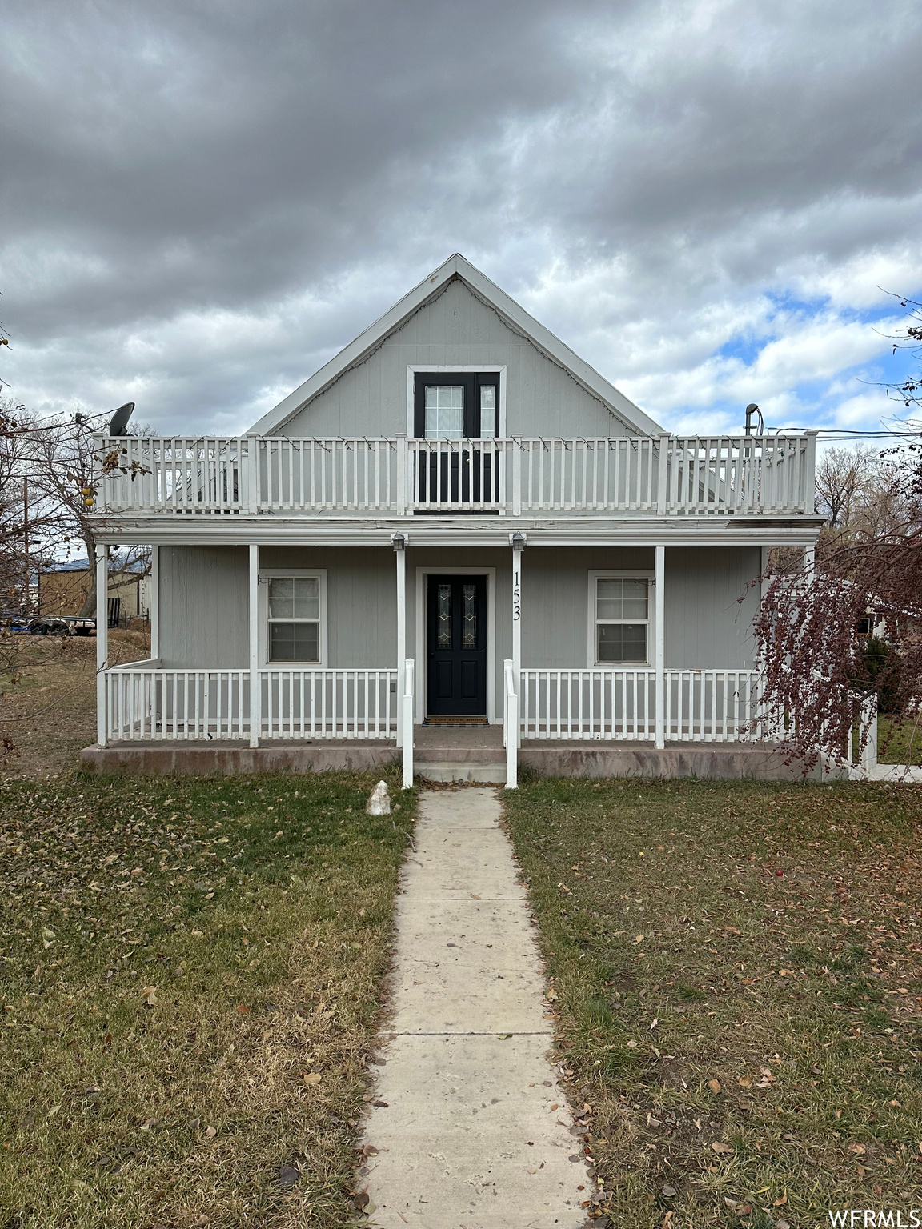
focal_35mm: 24
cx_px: 461
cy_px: 614
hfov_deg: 56.8
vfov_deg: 71.6
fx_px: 852
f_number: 1.78
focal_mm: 6.86
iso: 80
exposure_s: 1/1751
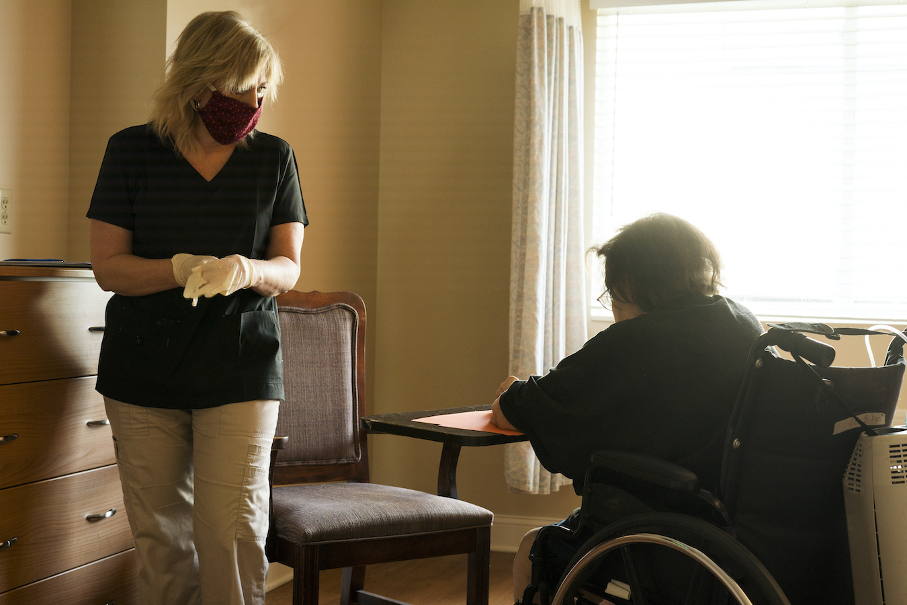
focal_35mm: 50
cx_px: 454
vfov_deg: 27.0
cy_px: 302
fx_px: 1260
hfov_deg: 39.6
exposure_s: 1/50
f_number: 5.6
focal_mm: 50
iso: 500
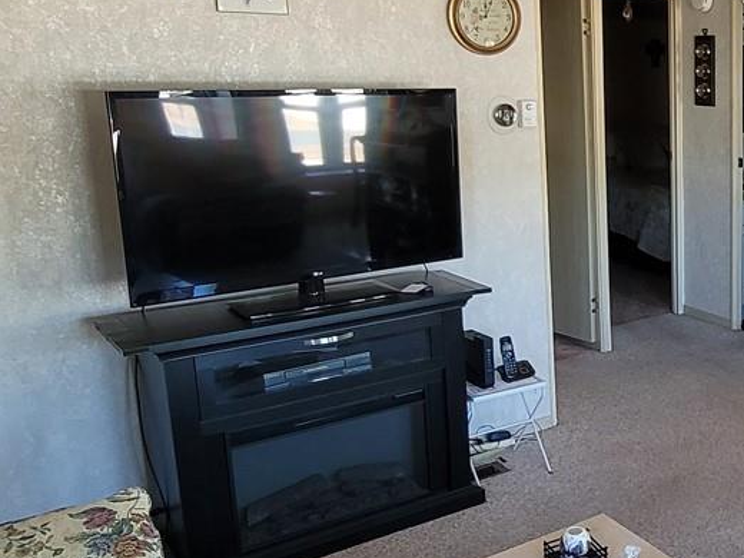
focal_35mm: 40
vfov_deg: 35.9
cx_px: 800
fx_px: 860
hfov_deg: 39.2
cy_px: 246
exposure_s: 1/60
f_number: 2.2
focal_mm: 2.2
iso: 160
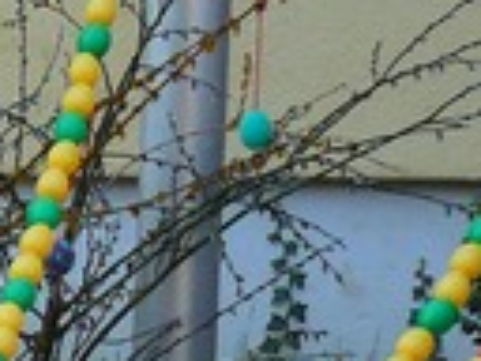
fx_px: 3905
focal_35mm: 281
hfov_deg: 6.5
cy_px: 808
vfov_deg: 5.2
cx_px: -909
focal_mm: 10.2
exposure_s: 1/125
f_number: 3.2
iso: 200
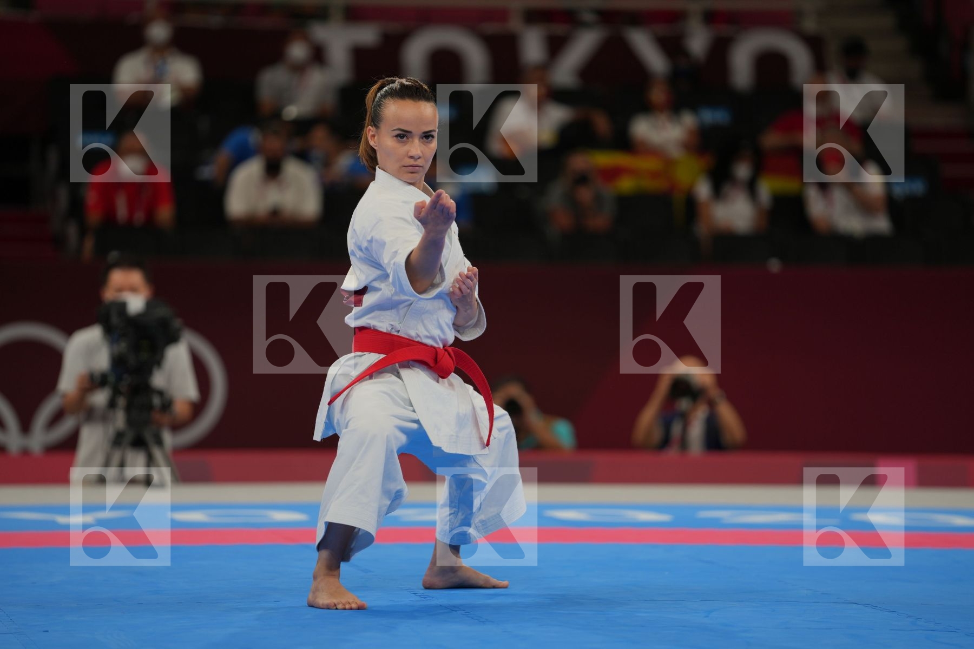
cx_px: 487
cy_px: 324
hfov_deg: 10.3
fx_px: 5411
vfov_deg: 6.9
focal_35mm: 200
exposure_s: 1/500
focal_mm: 200
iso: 200
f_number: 2.8
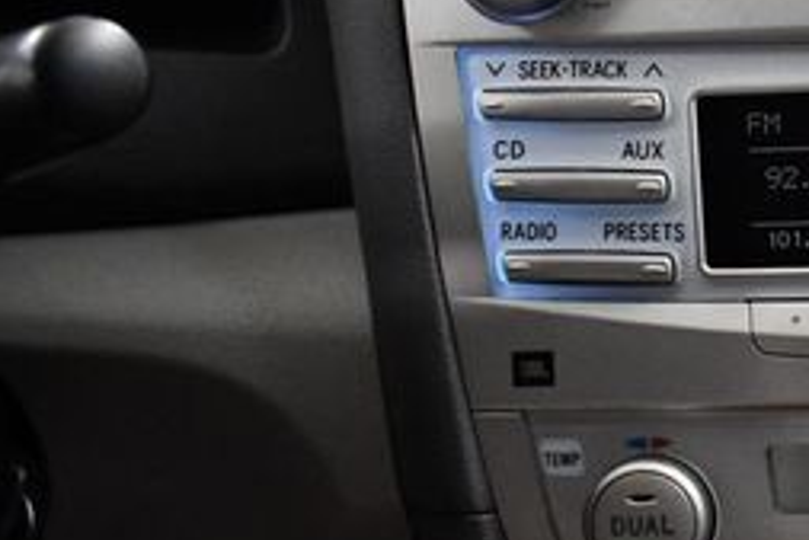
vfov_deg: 15.0
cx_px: 1020
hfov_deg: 20.6
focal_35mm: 91
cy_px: 147
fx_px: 2046
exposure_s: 1/125
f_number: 3.5
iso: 3200
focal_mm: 18
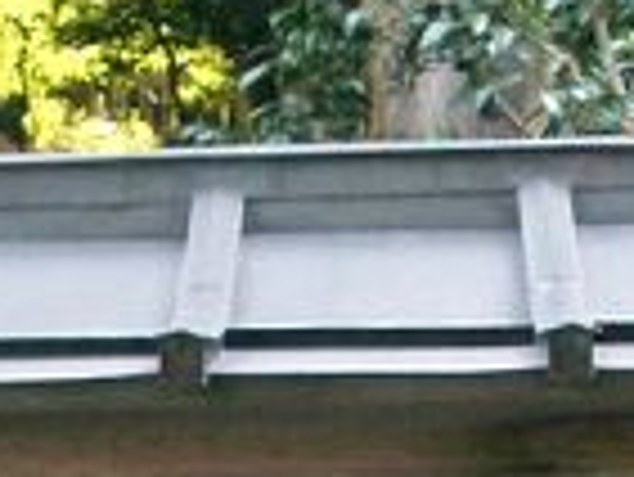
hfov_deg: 12.3
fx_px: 2951
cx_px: 283
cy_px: 889
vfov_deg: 8.8
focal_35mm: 161
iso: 100
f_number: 2.6
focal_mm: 5.8
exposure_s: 1/80
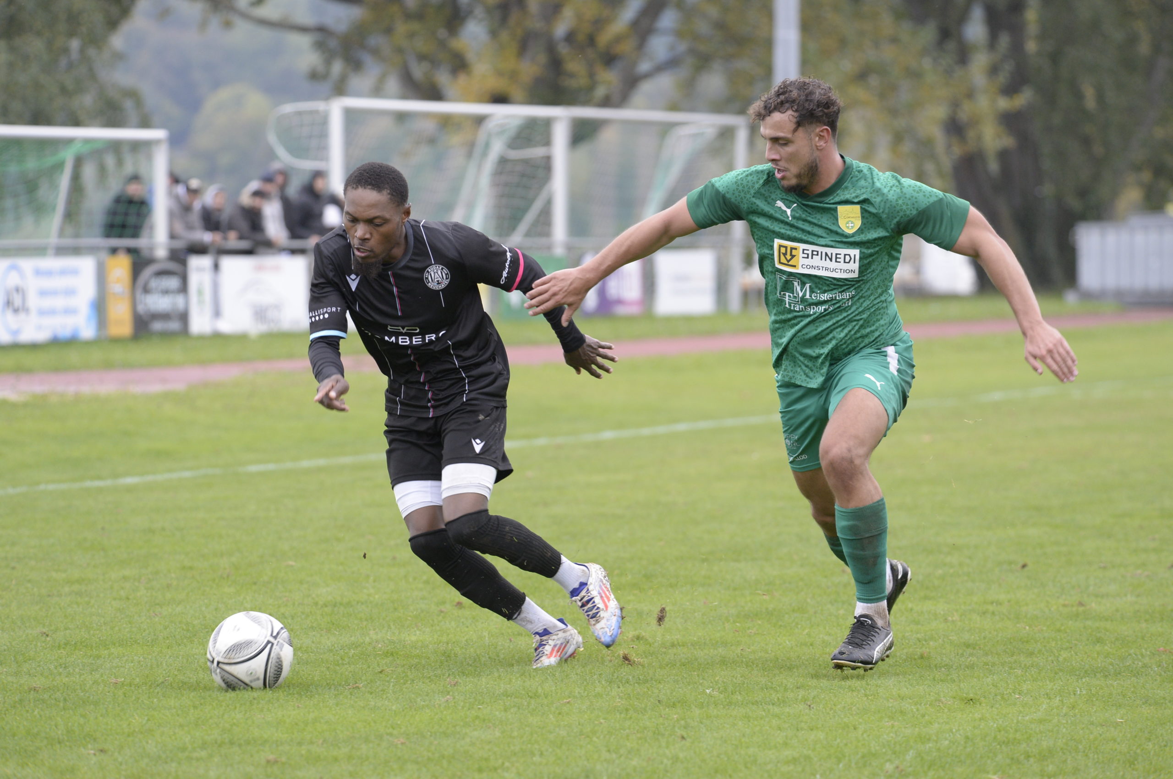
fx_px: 7160
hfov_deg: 9.4
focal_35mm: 220
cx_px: 586
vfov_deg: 6.2
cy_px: 390
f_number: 5.6
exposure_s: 1/640
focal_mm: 220
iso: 1800
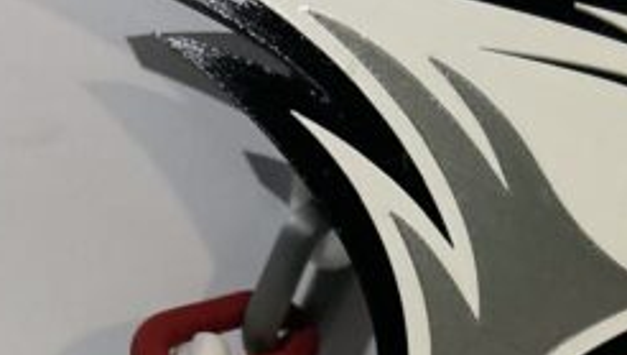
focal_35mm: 92
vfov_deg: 12.6
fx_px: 1531
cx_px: 647
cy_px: 526
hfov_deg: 22.2
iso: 500
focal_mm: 5.7
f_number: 1.5
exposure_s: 1/60
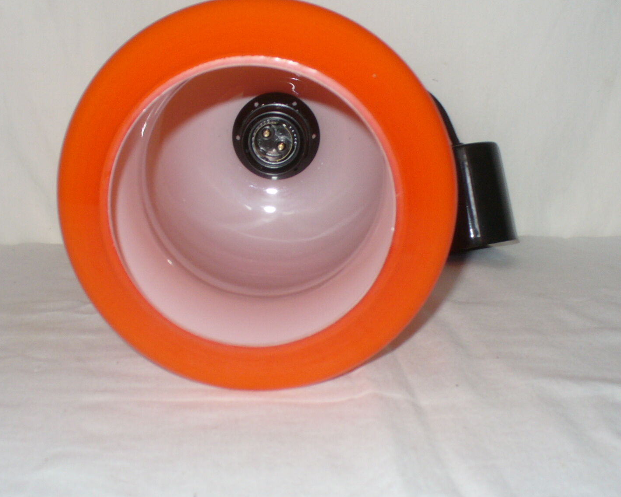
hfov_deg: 36.0
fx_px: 956
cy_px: 235
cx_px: 318
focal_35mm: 52
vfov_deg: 29.1
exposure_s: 1/30
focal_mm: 6.1
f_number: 2.8
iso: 100
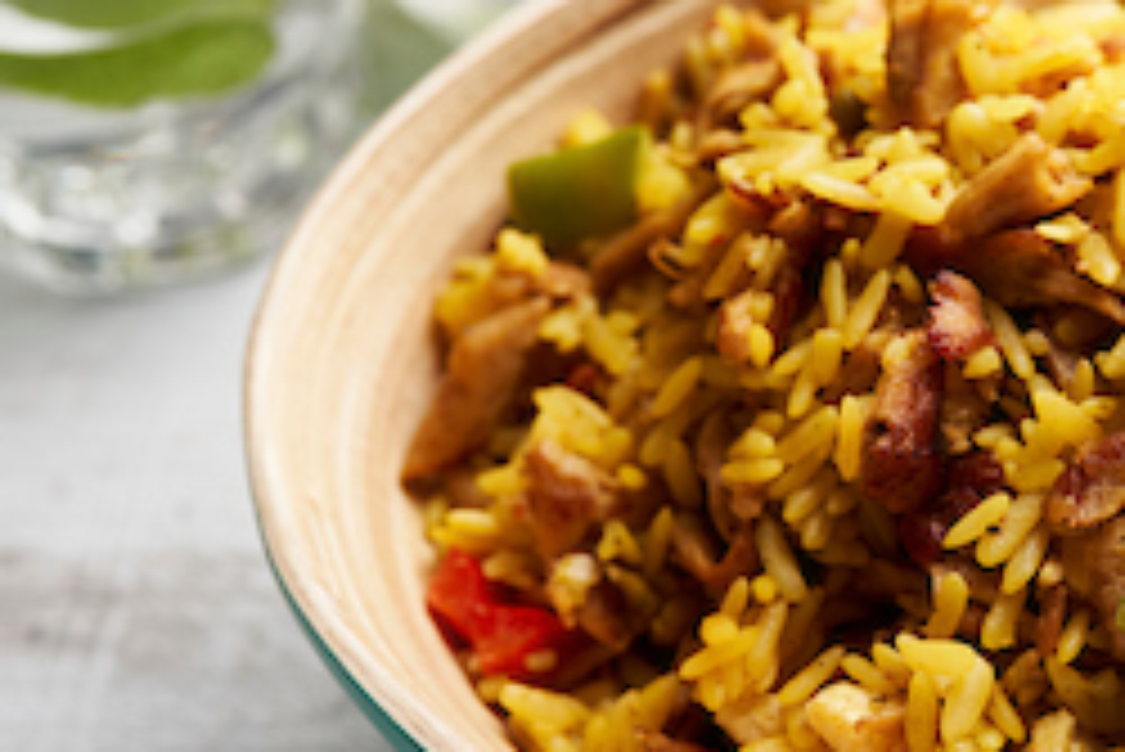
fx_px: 3752
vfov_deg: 11.4
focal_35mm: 120
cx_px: 1246
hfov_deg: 16.5
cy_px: 513
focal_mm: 50
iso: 200
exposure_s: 1/125
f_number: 4
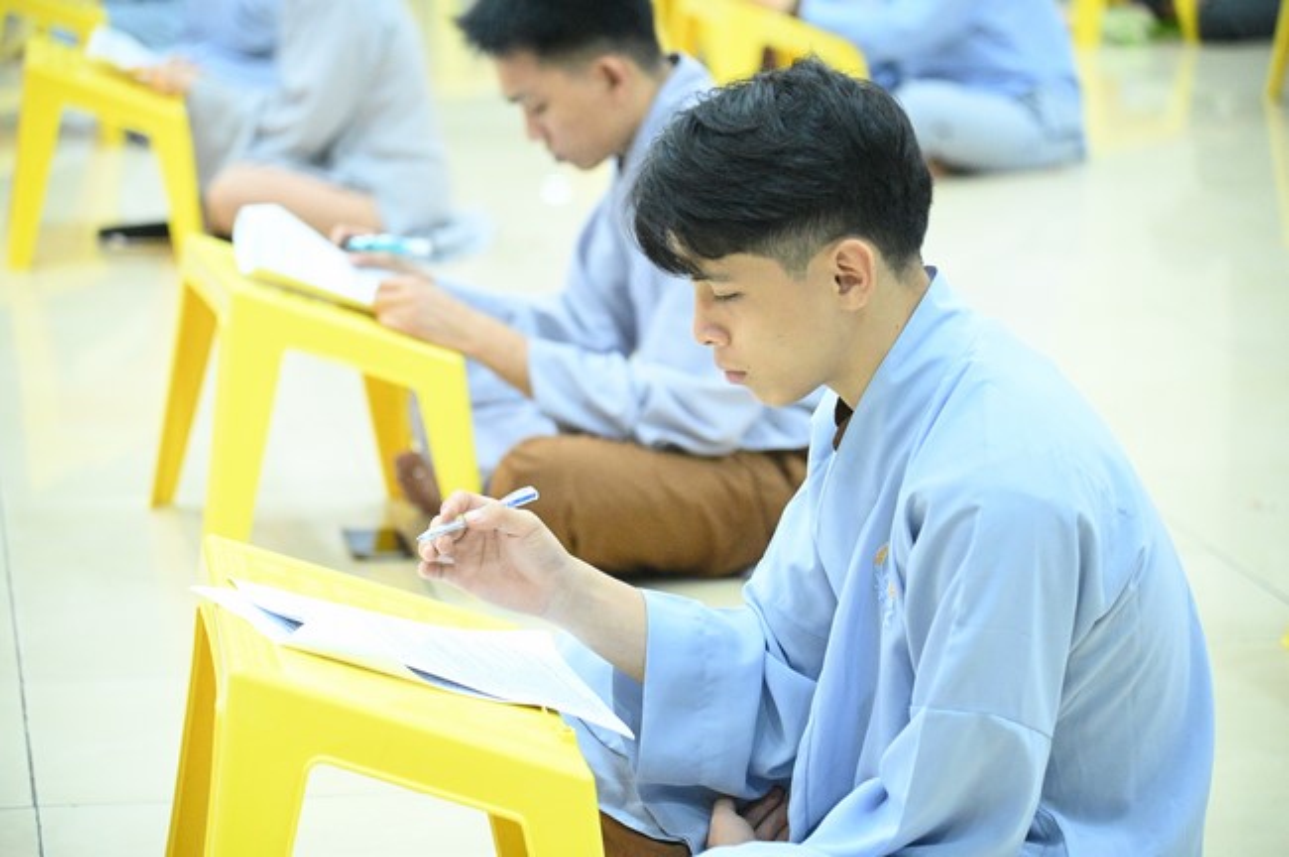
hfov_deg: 17.1
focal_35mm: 120
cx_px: 644
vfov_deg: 11.4
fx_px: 4292
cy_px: 428
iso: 20000
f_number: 4
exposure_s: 1/200
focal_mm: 120
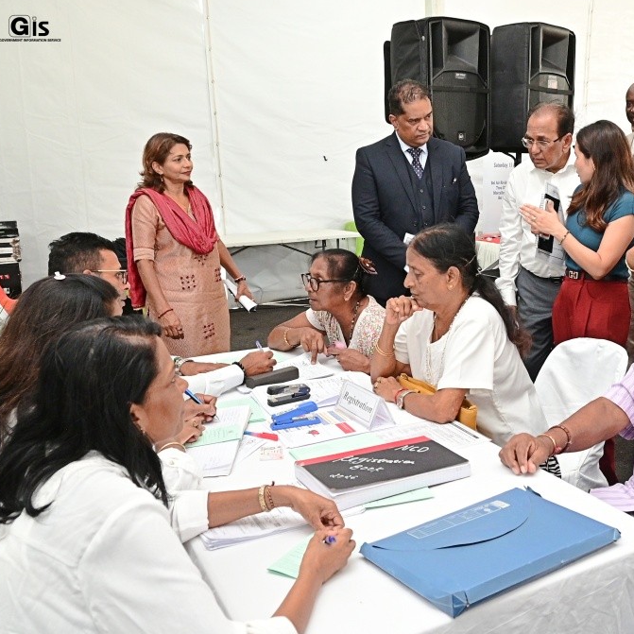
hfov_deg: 46.0
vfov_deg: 47.2
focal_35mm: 35
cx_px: 454
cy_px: 314
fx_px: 725
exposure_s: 1/200
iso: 1600
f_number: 5.6
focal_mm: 18
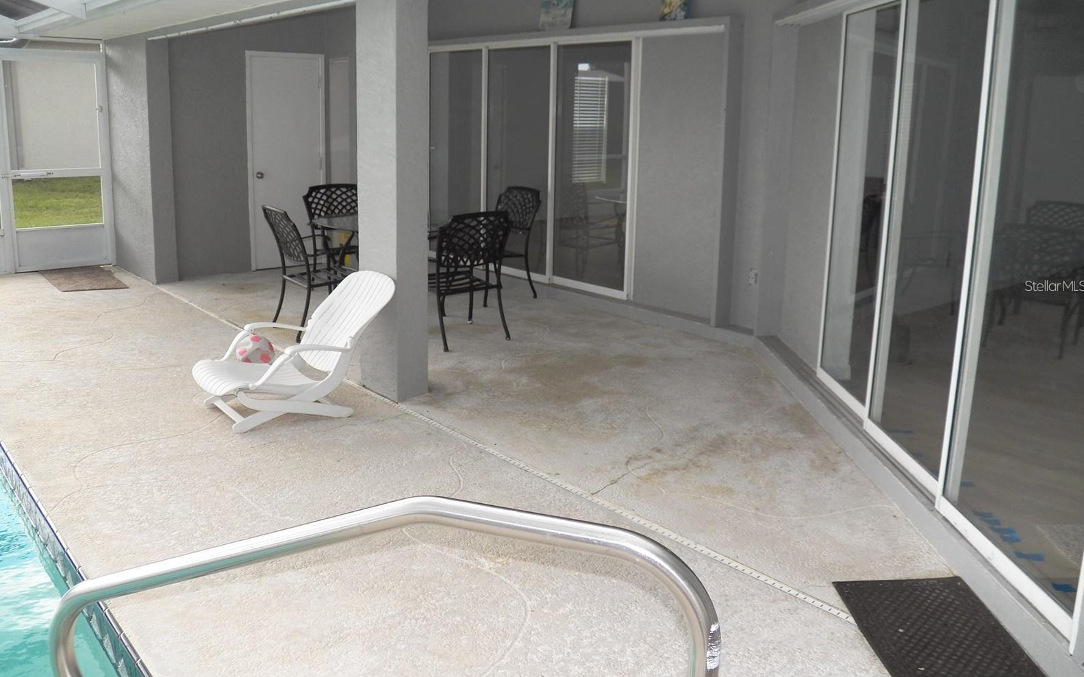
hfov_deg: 62.9
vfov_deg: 41.7
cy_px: 285
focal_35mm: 30
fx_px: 886
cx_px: 542
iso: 125
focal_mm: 4.9
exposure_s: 1/200
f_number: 2.8
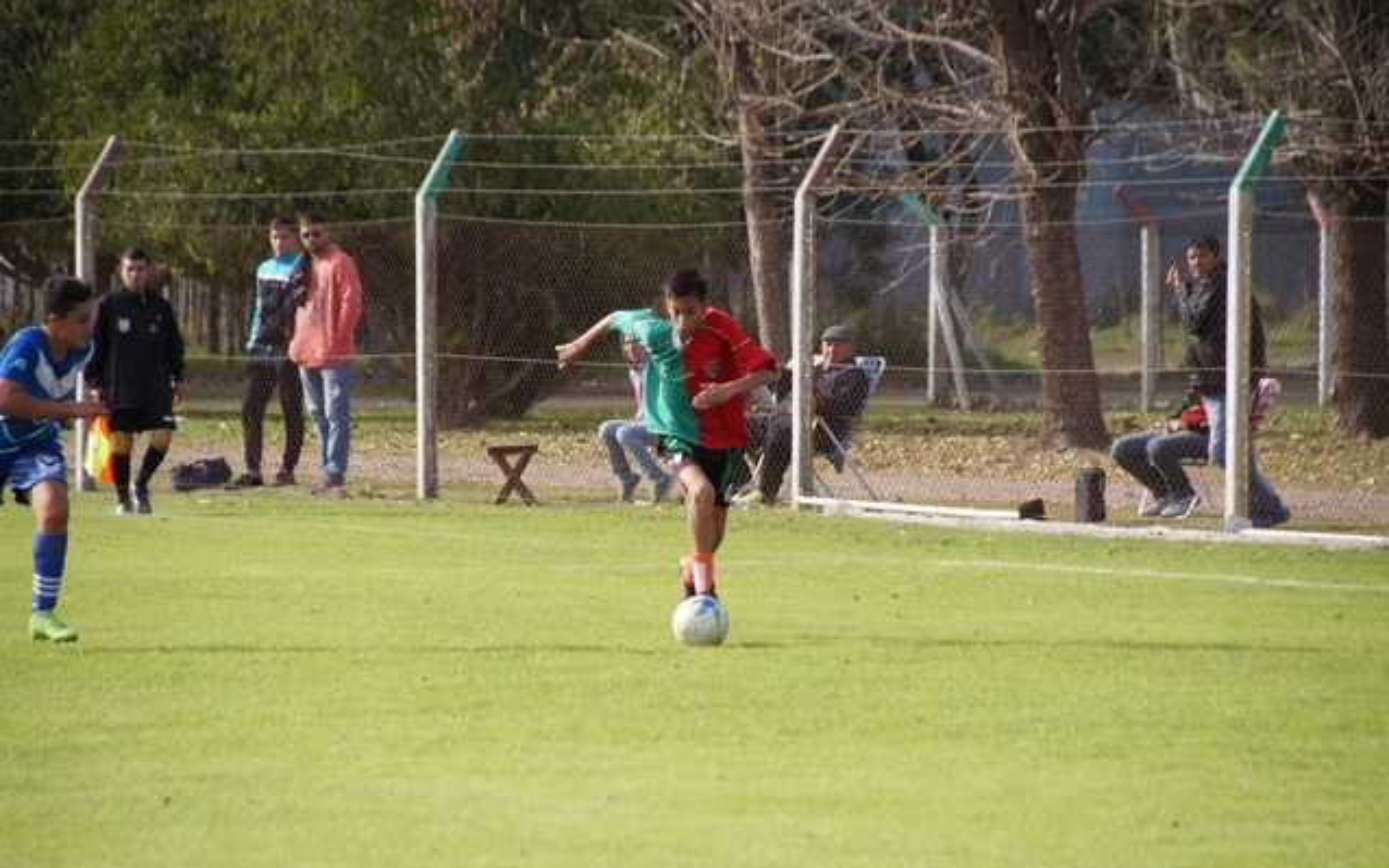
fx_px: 12191
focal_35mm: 322
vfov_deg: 4.1
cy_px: 459
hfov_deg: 6.5
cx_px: 694
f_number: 6.3
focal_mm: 210
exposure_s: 1/2000
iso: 1250
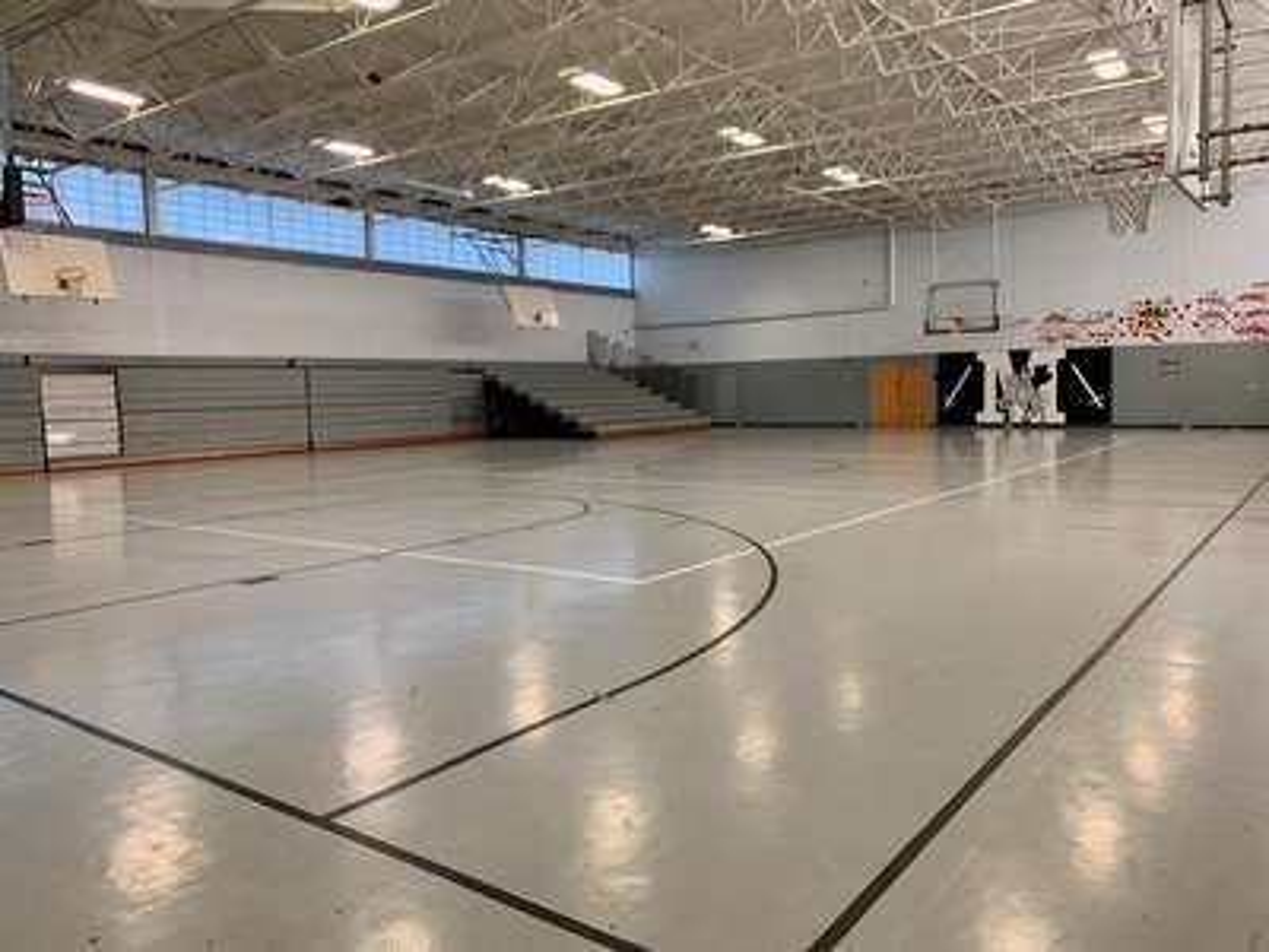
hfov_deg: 67.3
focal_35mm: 26
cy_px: 476
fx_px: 953
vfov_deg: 53.1
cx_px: 634
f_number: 1.8
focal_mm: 4.25
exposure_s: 1/87
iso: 100
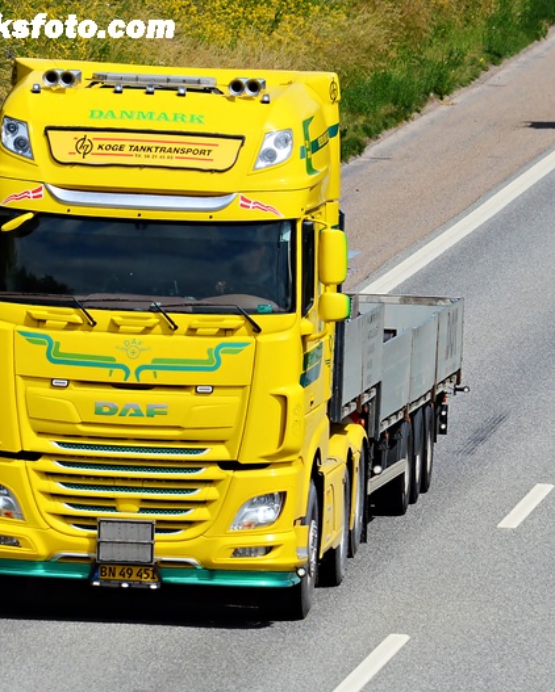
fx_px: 9193
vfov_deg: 4.3
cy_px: 347
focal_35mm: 448
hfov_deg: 3.5
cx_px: 150
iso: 640
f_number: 10
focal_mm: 210
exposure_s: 1/2000
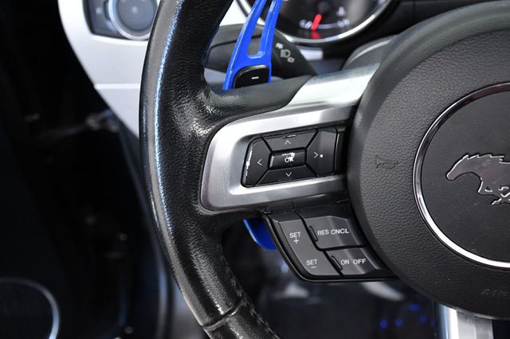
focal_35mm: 52
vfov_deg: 26.0
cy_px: 170
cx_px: 255
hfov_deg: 38.2
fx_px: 736
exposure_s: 1/125
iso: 2500
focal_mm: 35
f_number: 5.6
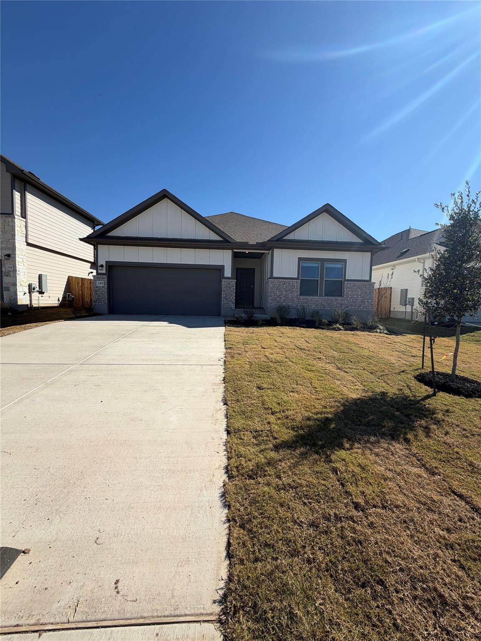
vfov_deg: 102.1
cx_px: 240
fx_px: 259
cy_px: 320
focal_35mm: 14
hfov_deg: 85.7
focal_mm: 2.22
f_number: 2.2
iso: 20
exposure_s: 1/1050
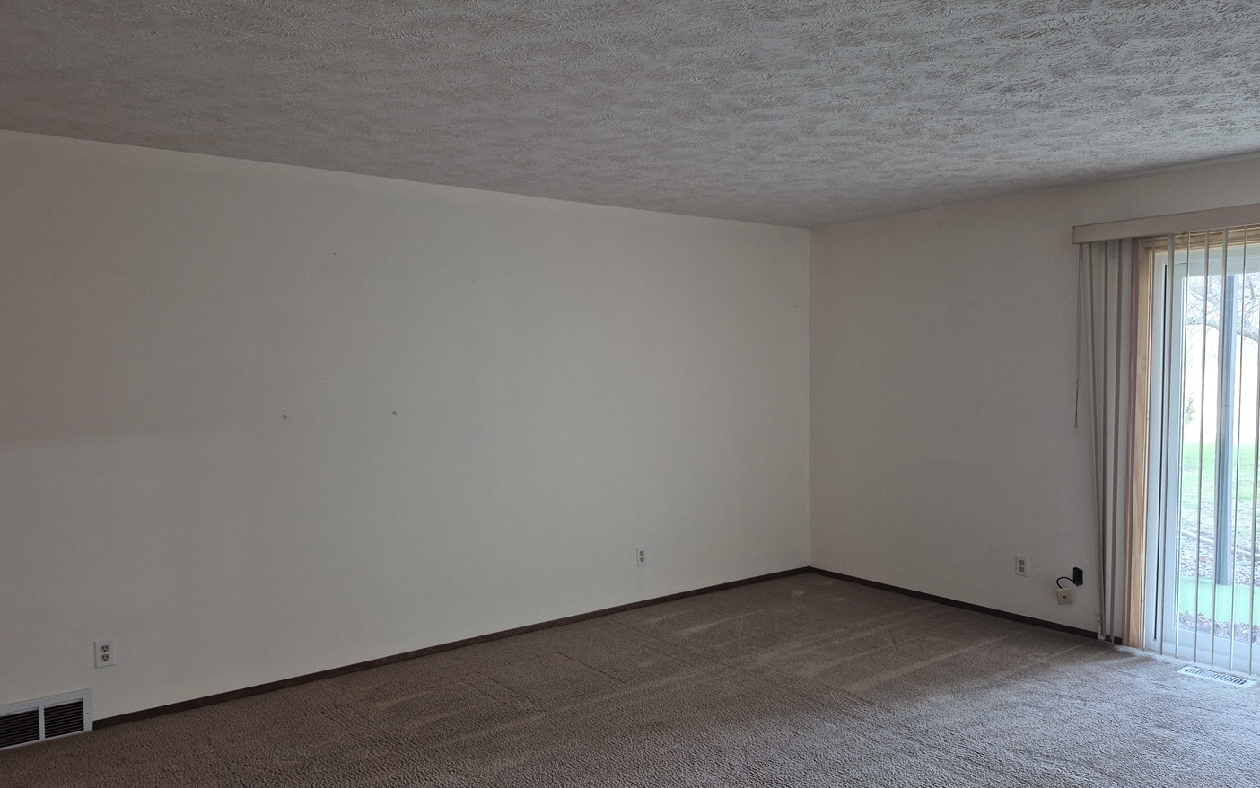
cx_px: 626
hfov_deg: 72.5
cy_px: 426
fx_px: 859
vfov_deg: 49.2
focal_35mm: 25
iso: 320
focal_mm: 5.4
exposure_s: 1/40
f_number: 1.8
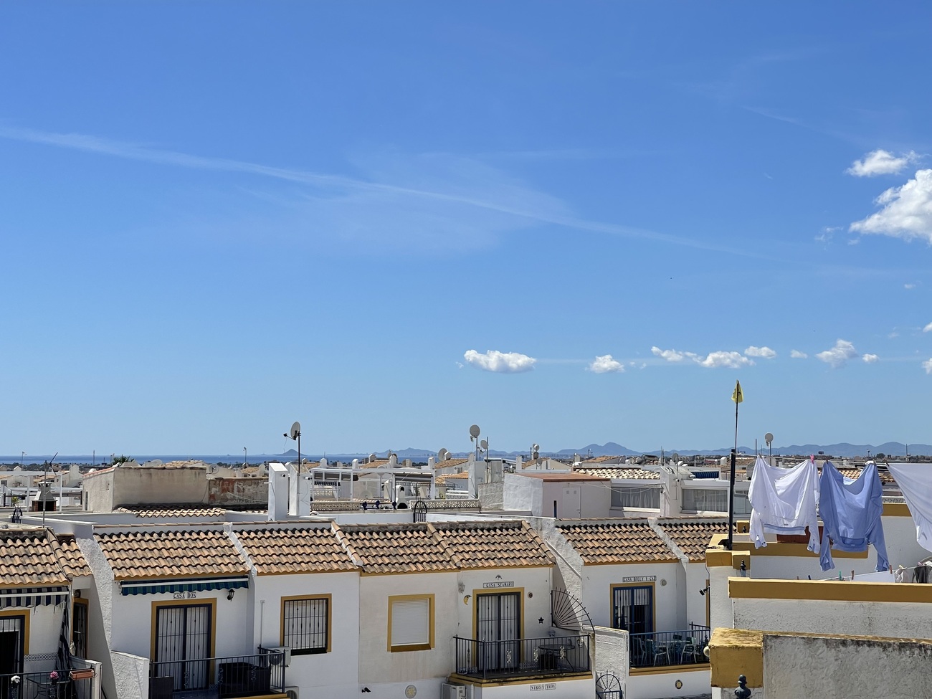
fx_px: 1723
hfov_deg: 30.3
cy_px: 350
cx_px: 466
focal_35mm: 64
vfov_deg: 22.9
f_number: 2.2
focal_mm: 7.5
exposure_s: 1/2660
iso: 20
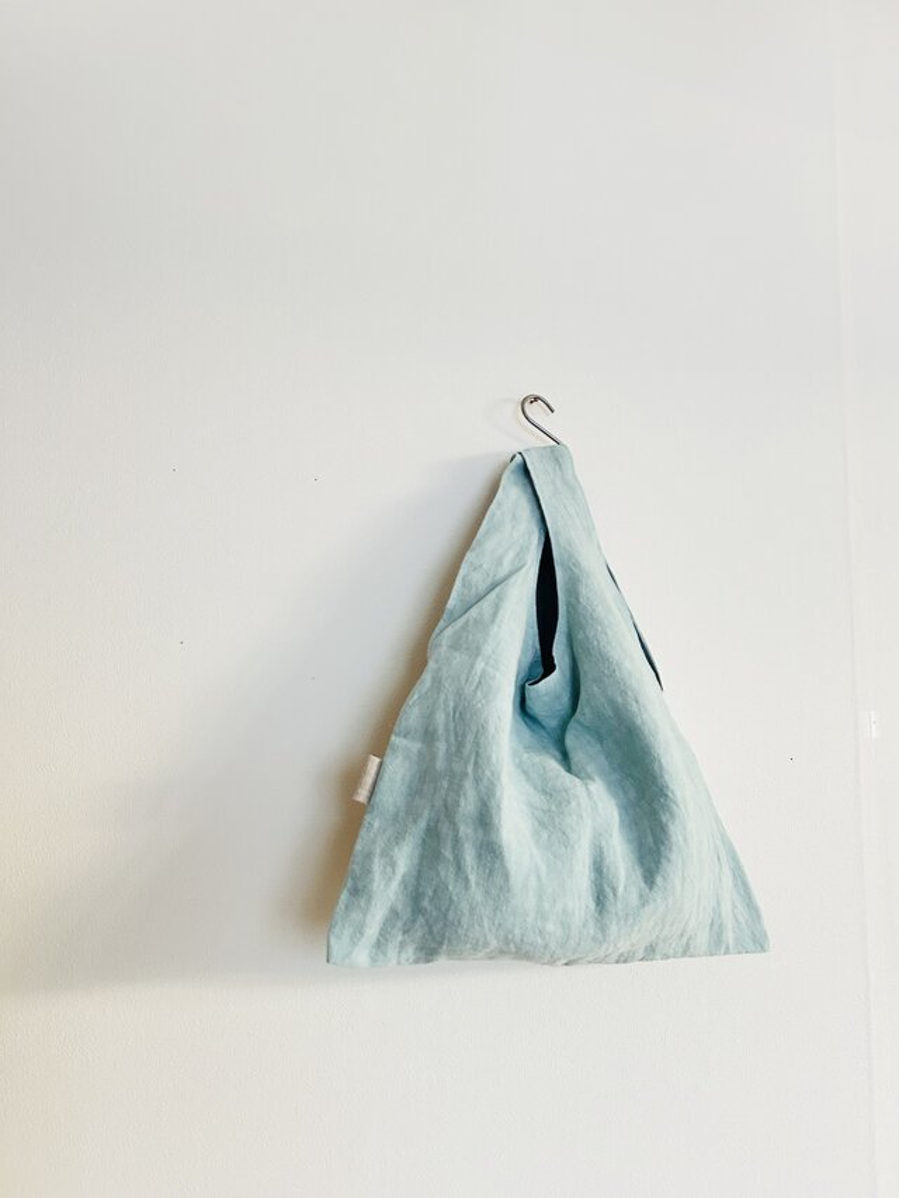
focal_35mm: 26
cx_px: 450
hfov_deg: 53.1
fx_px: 900
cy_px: 599
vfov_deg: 67.3
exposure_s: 1/60
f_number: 1.5
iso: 250
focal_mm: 5.7
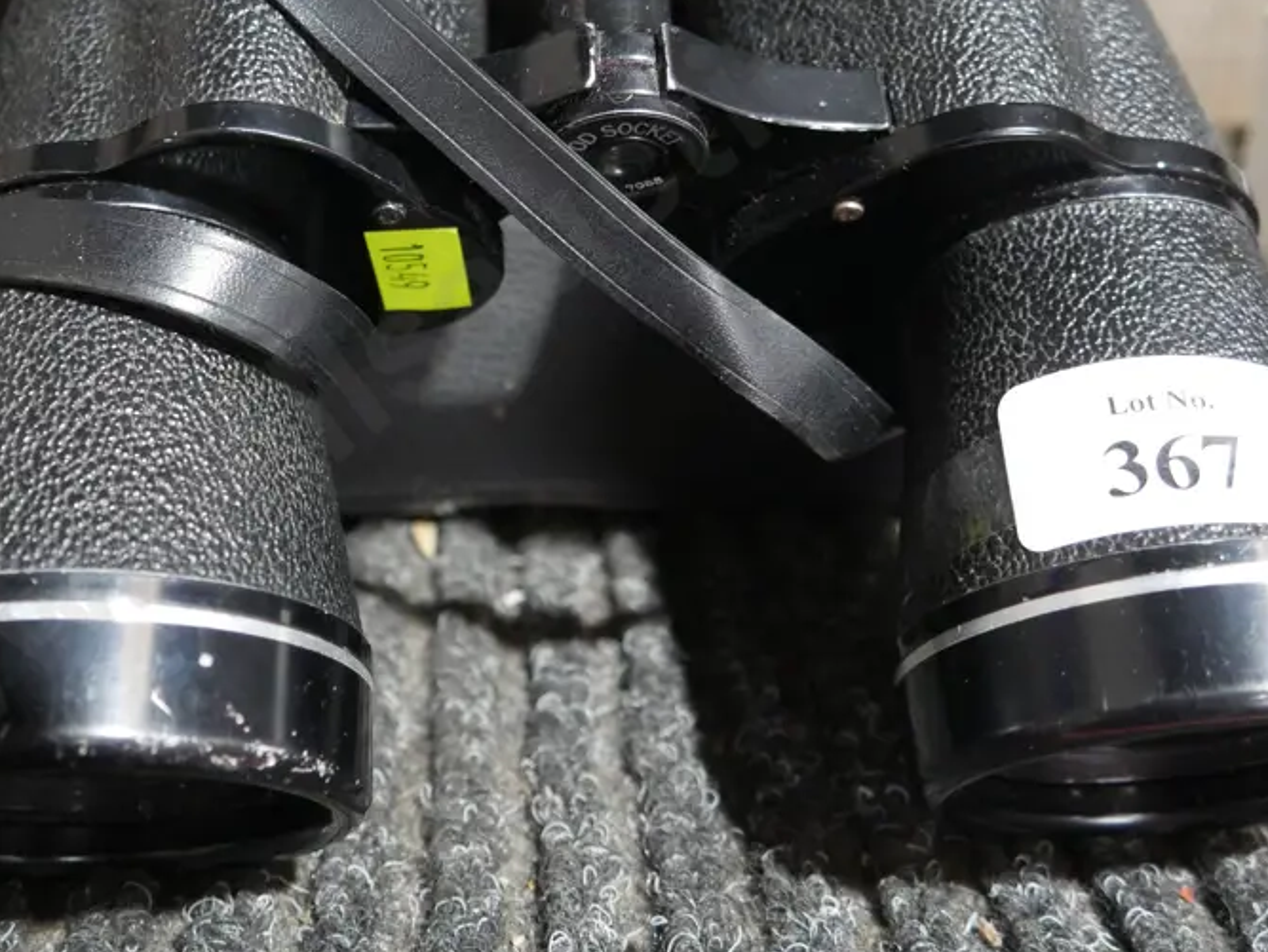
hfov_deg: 43.8
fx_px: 1576
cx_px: 568
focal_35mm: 43
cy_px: 235
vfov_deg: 33.0
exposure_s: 1/60
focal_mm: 14
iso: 2000
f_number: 3.5
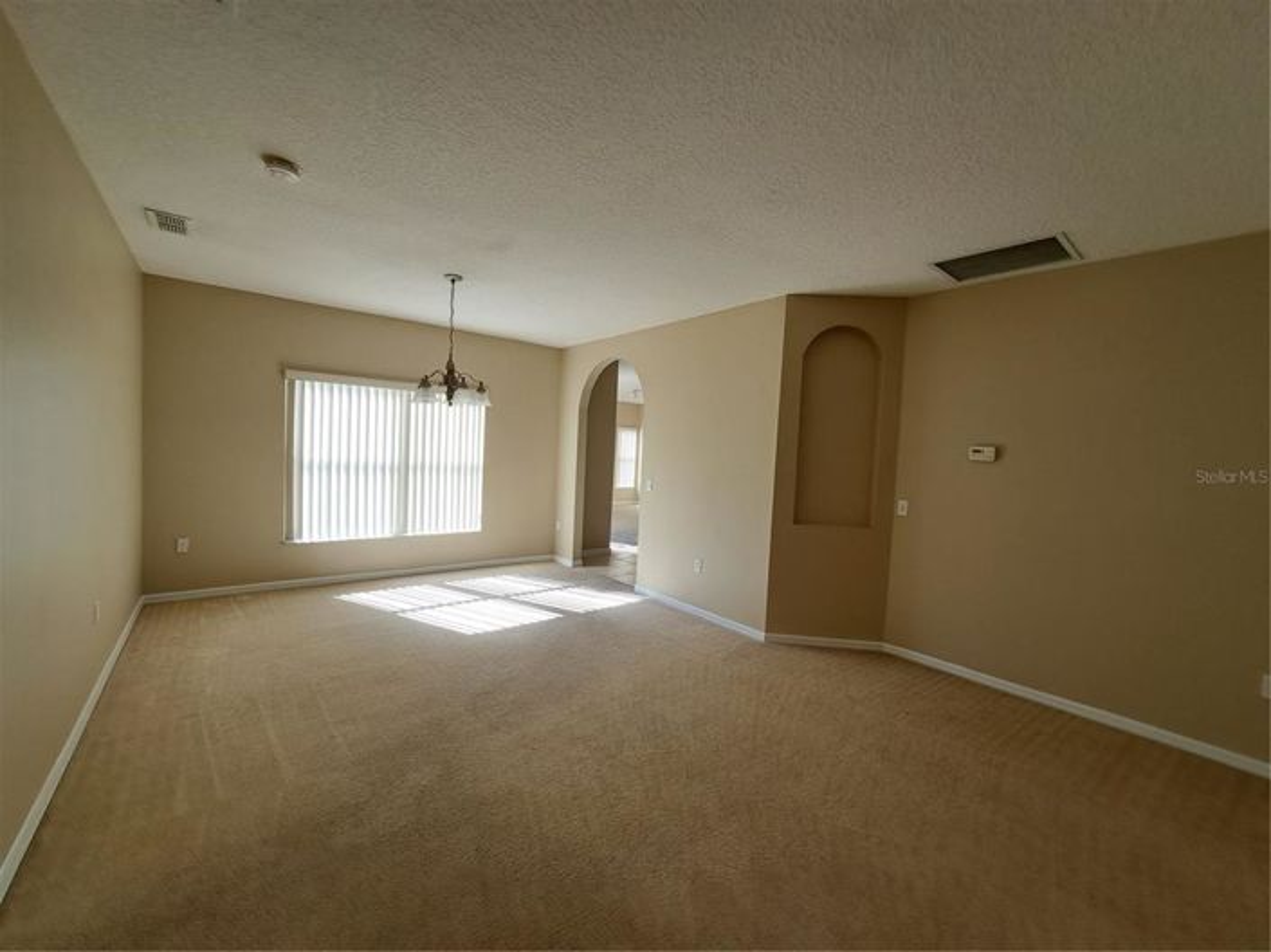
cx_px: 636
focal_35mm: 13
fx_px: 477
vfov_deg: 89.9
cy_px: 476
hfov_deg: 106.2
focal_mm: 1.74
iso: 50
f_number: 2.2
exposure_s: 1/60
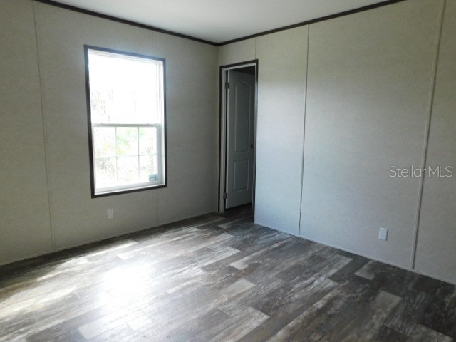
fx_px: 303
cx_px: 228
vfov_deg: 58.9
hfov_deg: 73.9
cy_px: 171
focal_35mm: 23
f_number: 3
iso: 160
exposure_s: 1/30
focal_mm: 4
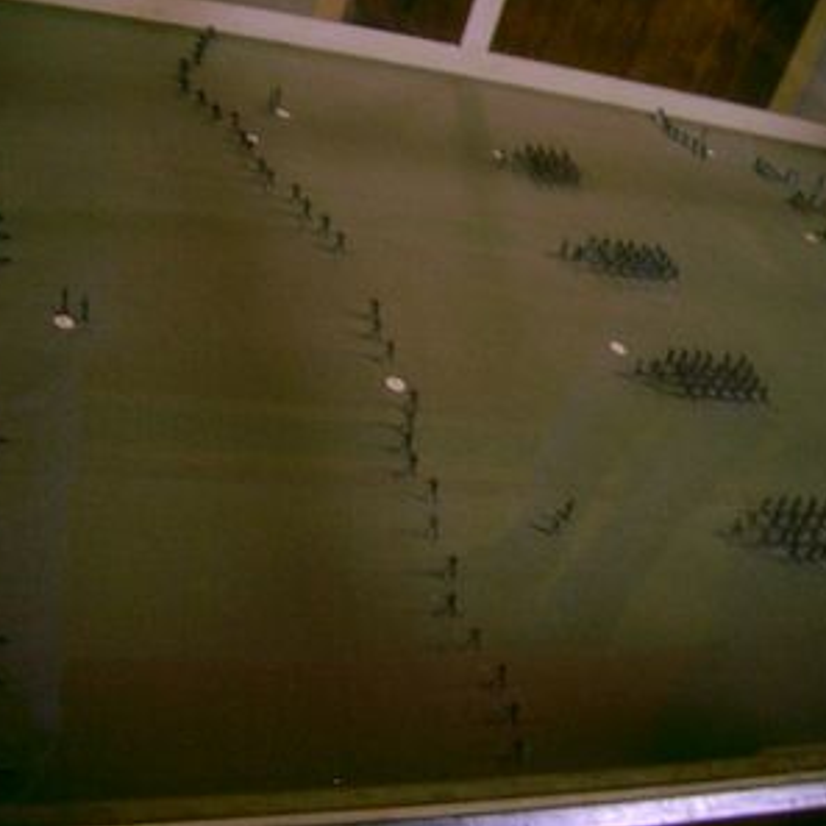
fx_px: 1188
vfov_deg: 38.3
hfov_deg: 38.3
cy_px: 412
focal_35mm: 44
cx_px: 423
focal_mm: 7.6
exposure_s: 1/8
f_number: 2.6
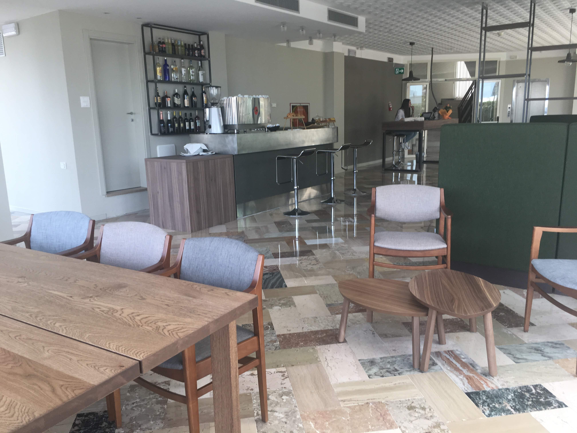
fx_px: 483
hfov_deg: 61.7
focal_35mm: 29
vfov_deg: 48.2
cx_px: 288
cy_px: 216
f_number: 2.2
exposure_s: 1/50
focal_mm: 4.15
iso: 32
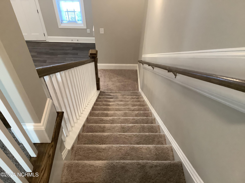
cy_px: 92
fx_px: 219
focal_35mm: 31
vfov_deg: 45.4
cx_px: 122
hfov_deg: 58.4
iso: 250
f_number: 2.4
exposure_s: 1/40
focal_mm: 3.3
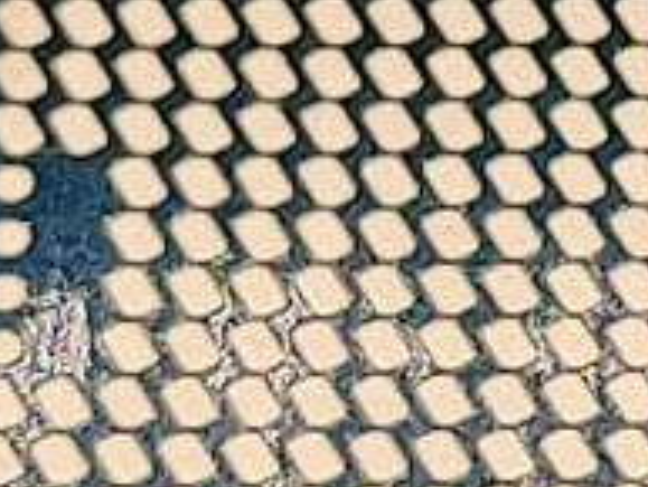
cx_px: 1115
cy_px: 490
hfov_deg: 4.6
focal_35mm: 425
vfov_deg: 3.5
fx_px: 7961
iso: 50
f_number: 1.8
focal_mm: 4.36
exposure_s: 1/246
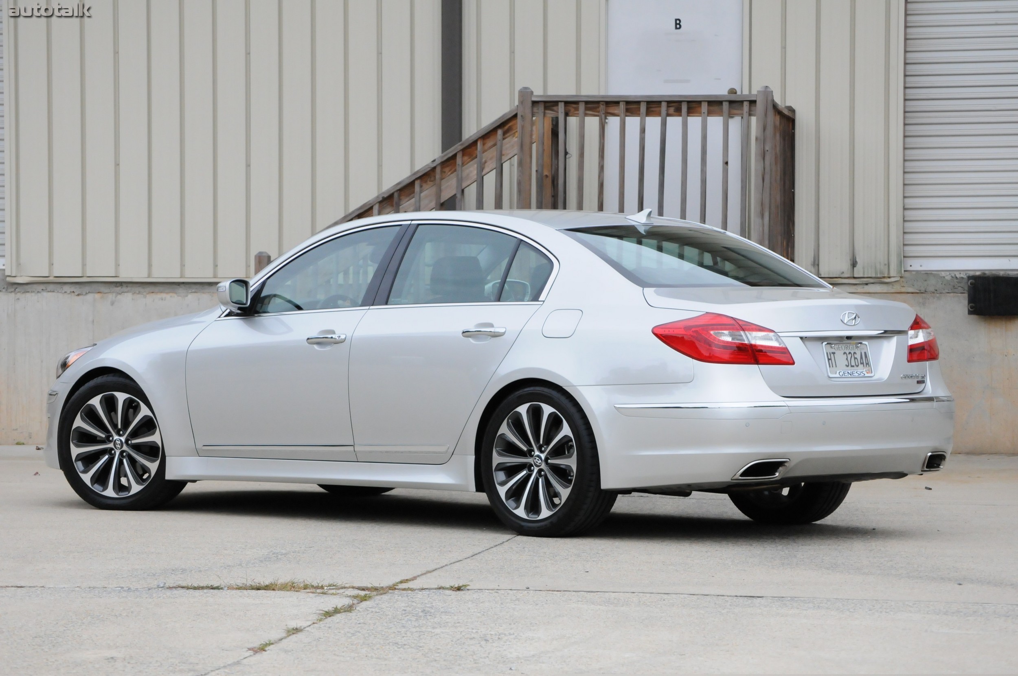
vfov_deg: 10.6
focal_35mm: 129
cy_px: 338
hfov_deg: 15.9
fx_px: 3644
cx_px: 509
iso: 2000
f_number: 8
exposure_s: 1/1000
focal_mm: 86
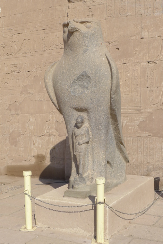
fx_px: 346
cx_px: 82
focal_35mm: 51
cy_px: 121
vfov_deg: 38.9
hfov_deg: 26.5
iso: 80
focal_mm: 9.8
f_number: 3.5
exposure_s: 1/1600
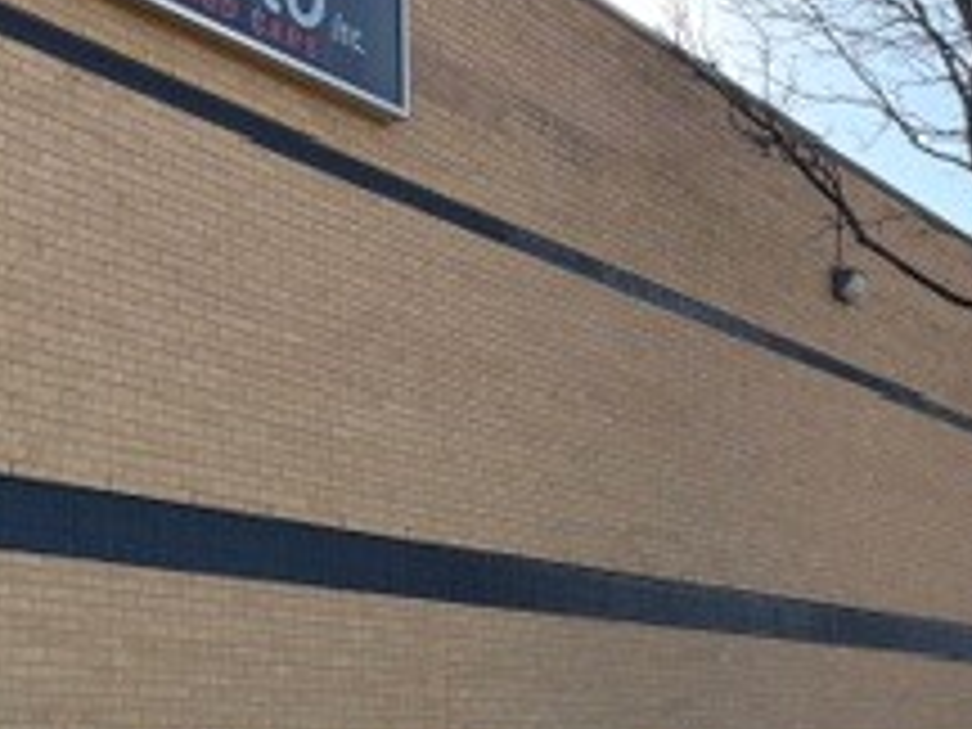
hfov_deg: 26.6
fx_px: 1994
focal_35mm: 71
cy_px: 720
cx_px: 130
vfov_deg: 20.1
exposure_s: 1/1812
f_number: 1.78
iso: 100
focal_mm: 6.76
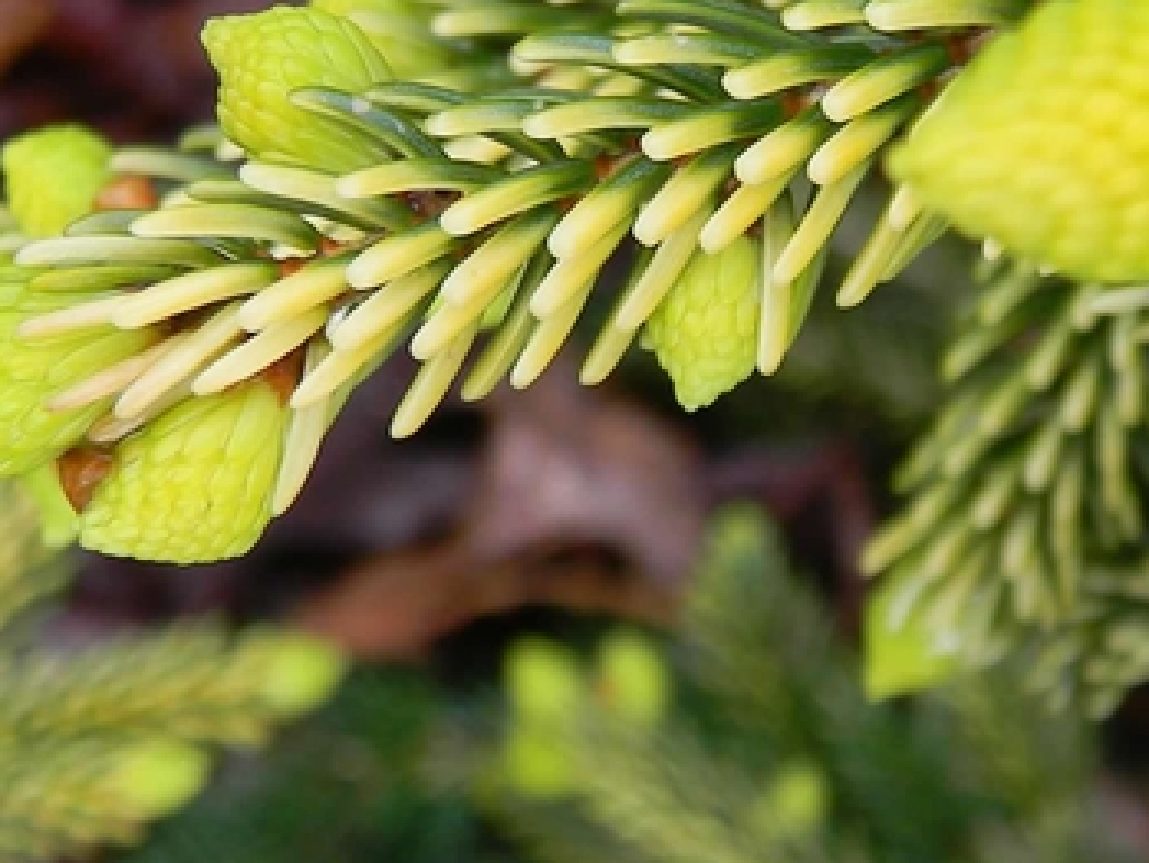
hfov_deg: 20.7
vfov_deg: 15.9
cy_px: -33
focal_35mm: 91
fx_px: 3022
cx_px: 1215
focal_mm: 7.3
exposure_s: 1/34.7
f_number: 3.8
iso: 80
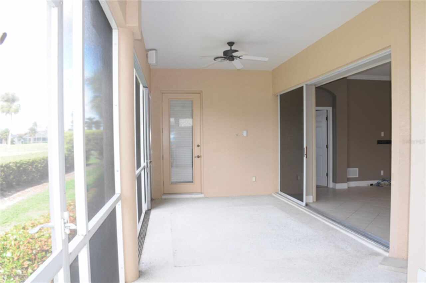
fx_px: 319
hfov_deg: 67.4
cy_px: 142
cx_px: 213
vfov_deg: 47.8
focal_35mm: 27
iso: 200
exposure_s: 1/25
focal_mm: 18
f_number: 7.1
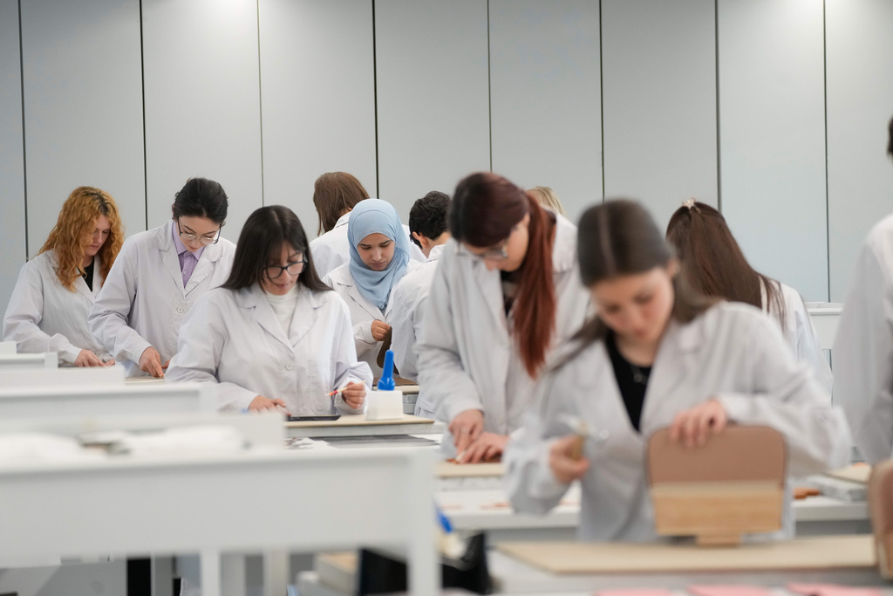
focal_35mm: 168
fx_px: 4168
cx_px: 446
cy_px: 298
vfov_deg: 8.2
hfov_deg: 12.2
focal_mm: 168
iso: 3200
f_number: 5.6
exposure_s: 1/200
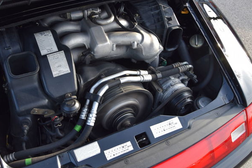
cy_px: 74
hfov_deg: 29.7
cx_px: 103
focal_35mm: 68
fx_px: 473
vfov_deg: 20.1
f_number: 8
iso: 360
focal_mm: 35
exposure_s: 1/250
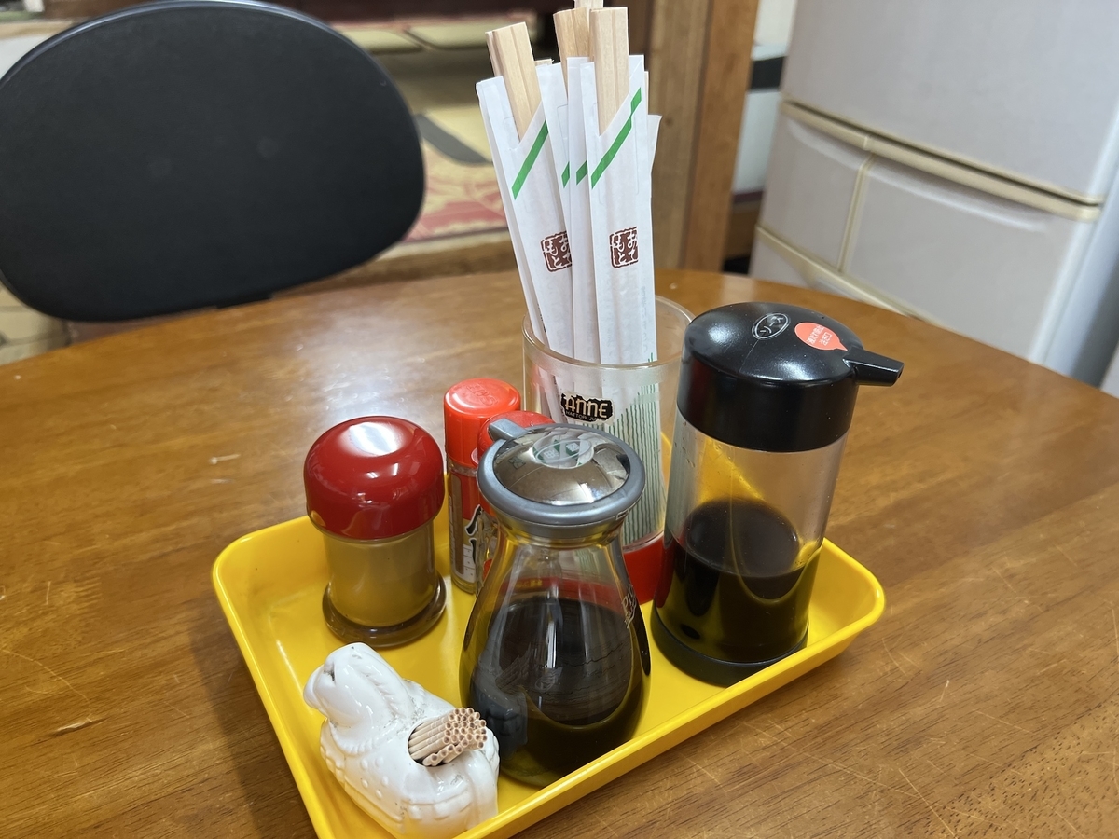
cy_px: 420
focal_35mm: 26
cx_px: 560
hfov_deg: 67.3
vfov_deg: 53.1
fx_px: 840
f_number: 1.5
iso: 160
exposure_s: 1/60
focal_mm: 5.7
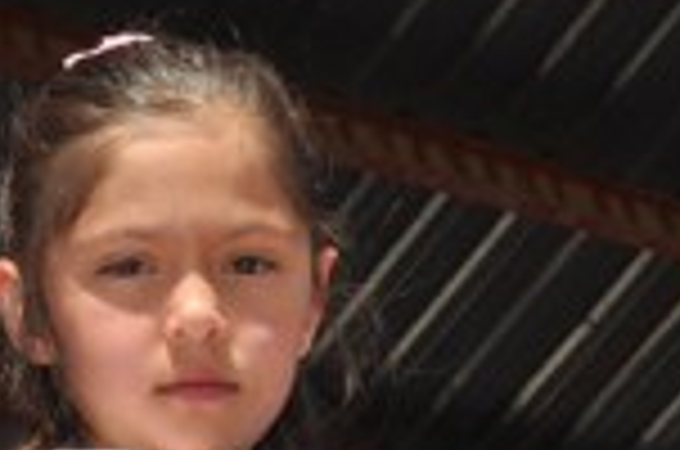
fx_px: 4627
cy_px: 322
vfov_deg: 5.6
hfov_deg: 8.4
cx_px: 171
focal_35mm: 245
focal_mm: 55
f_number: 14
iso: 200
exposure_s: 1/200
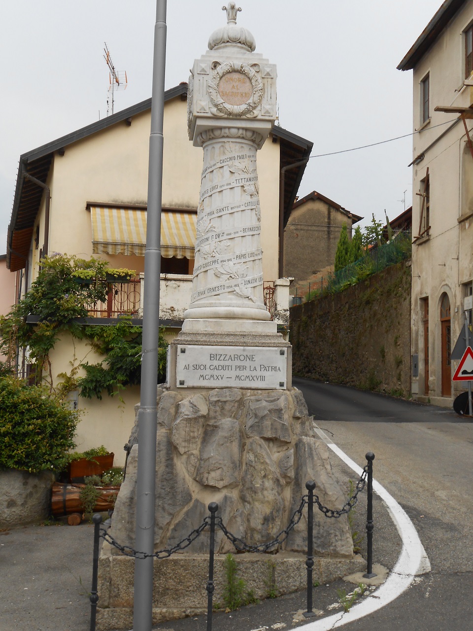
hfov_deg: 32.9
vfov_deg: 42.9
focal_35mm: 44
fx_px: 802
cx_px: 236
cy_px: 316
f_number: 4.5
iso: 80
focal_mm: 7.8
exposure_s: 1/40
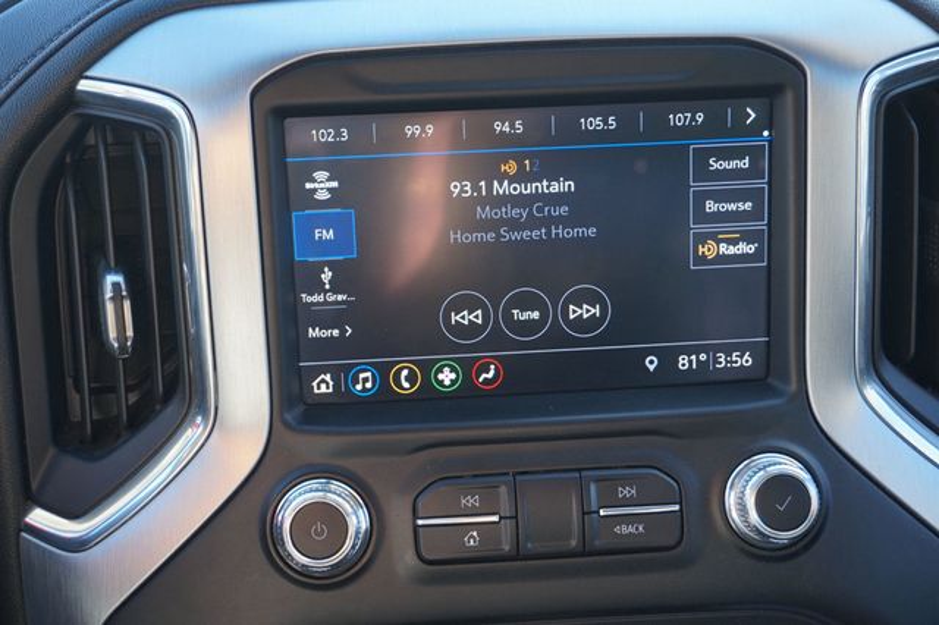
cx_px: 470
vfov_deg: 27.2
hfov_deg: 40.0
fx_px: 1290
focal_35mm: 50
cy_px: 312
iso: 320
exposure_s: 1/60
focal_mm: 33
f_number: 5
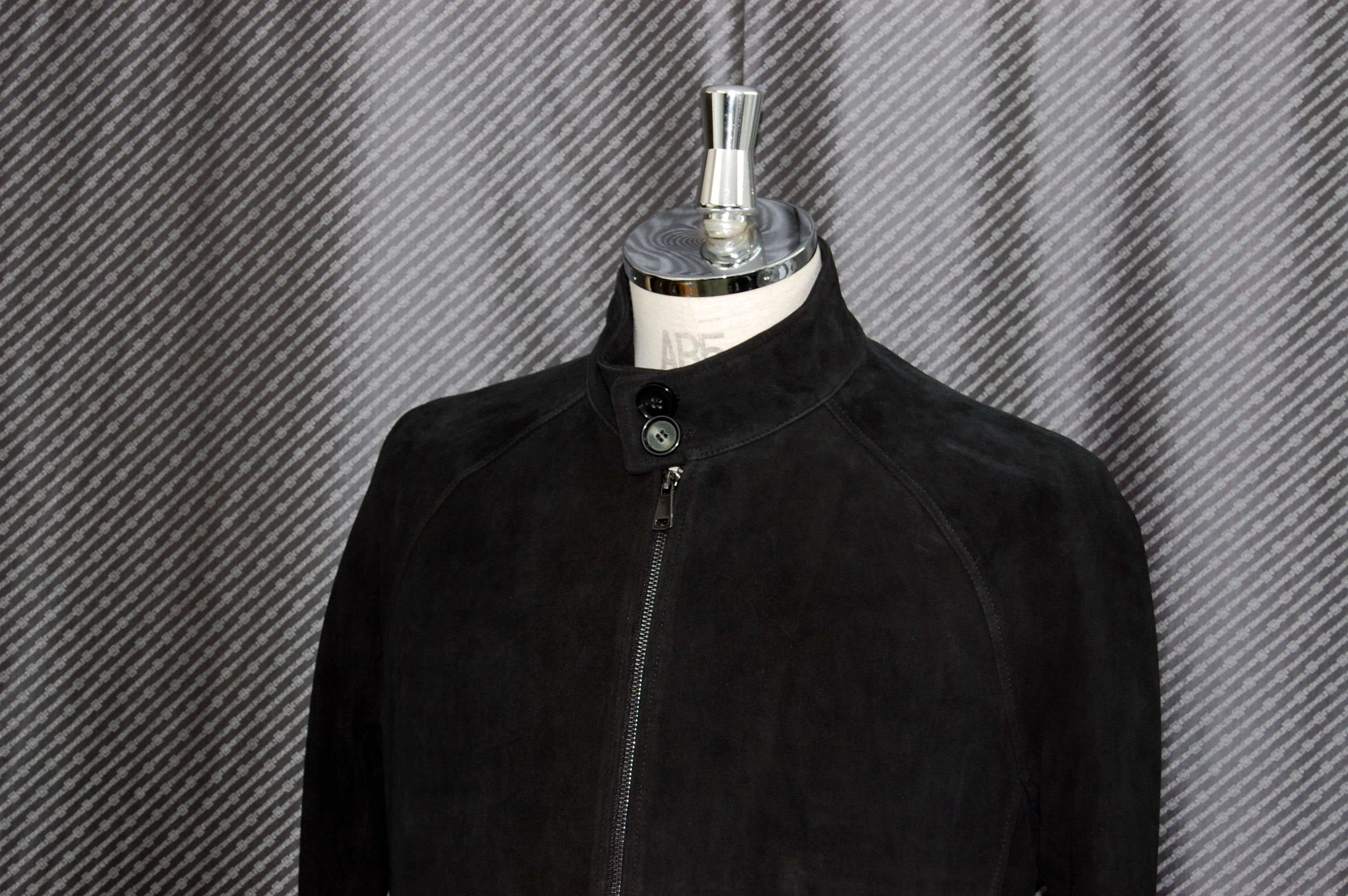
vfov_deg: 19.7
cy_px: 448
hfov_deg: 29.3
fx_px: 2581
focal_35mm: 69
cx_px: 674
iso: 400
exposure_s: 1/60
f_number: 5.3
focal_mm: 46
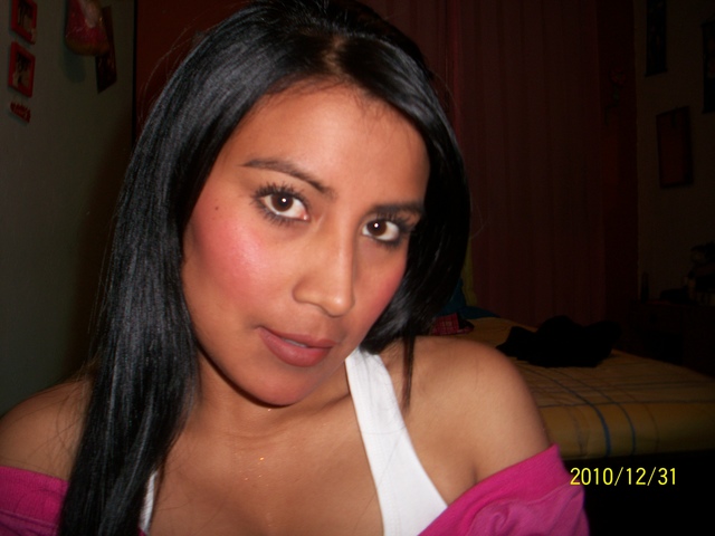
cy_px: 268
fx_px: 723
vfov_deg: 40.7
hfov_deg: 52.6
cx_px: 358
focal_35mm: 35
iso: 80
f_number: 3.1
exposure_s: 1/60
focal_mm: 6.3
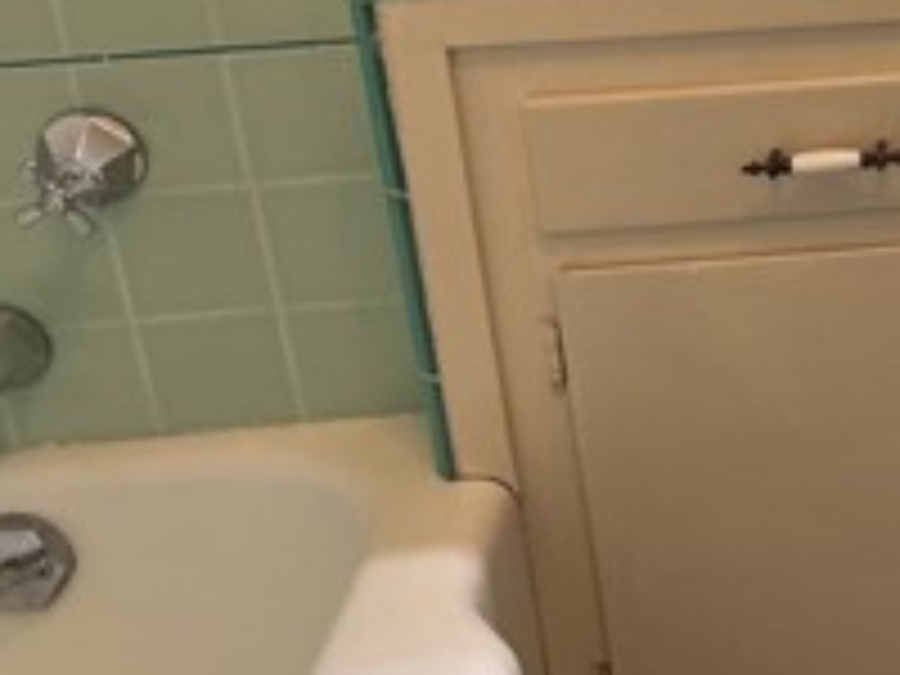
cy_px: -104
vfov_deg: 17.1
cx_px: 1202
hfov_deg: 21.2
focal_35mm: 83
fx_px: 2158
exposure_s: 1/143
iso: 64
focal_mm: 5.7
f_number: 1.5
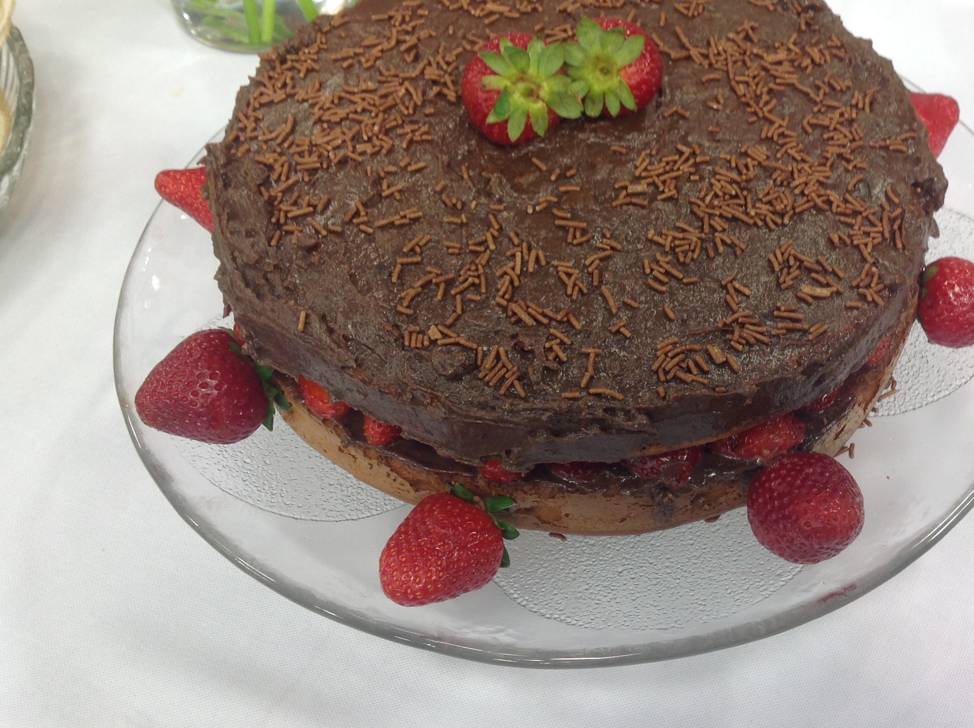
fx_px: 1349
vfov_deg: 30.1
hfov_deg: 39.3
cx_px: 646
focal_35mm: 48
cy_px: 281
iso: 50
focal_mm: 4.28
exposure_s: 1/30
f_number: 2.4
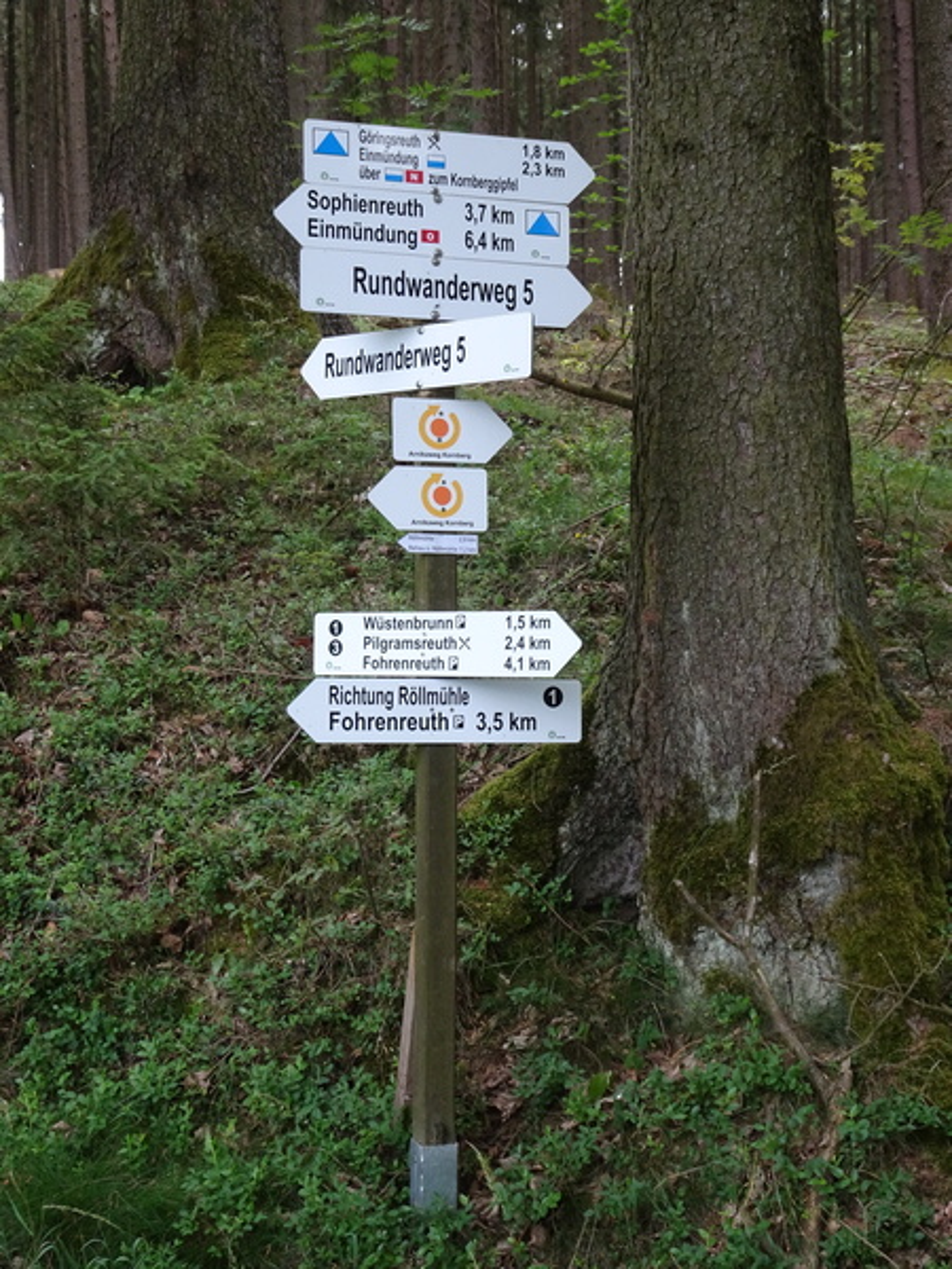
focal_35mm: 52
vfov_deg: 36.8
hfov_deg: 28.0
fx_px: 1907
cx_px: 476
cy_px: 634
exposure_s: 1/60
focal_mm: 8.84
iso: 160
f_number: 4.5
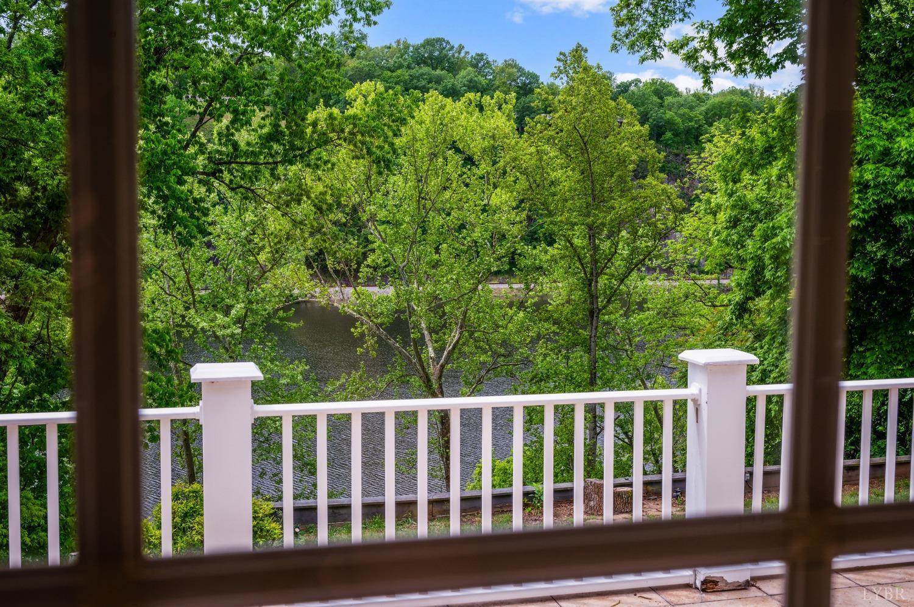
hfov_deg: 48.5
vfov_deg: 33.3
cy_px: 304
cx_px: 457
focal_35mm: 40
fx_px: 1015
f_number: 13
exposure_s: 1/80
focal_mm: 40
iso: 125
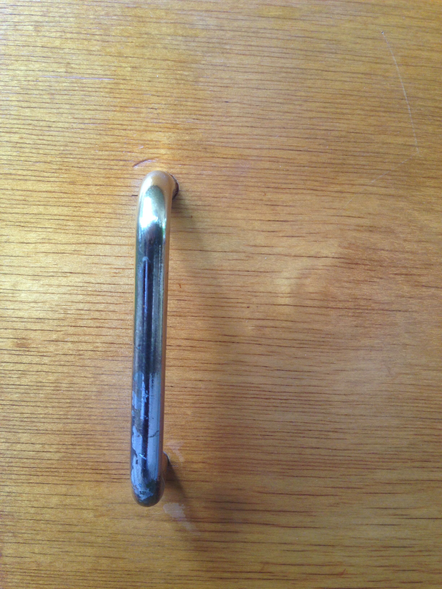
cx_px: 221
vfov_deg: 55.4
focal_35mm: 33
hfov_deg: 42.9
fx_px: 562
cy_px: 294
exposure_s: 1/60
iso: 64
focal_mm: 4.12
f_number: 2.4
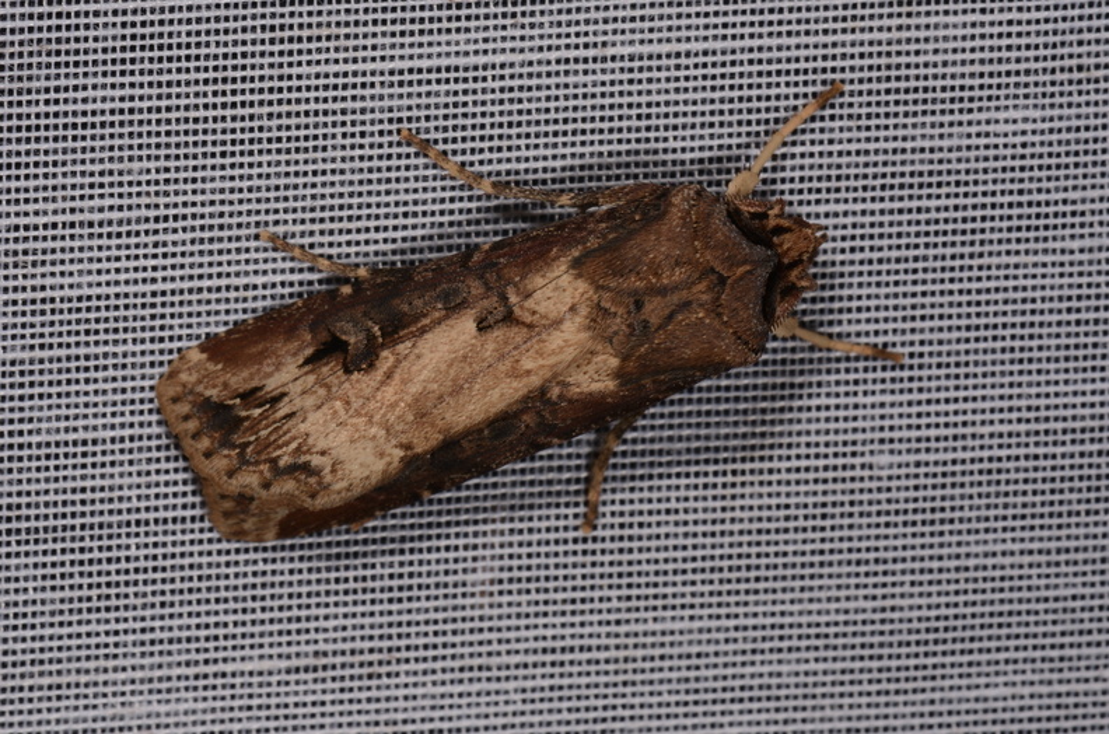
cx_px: 554
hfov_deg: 16.1
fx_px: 3918
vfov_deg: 10.7
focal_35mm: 128
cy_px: 367
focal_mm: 85
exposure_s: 1/60
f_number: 22
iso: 100
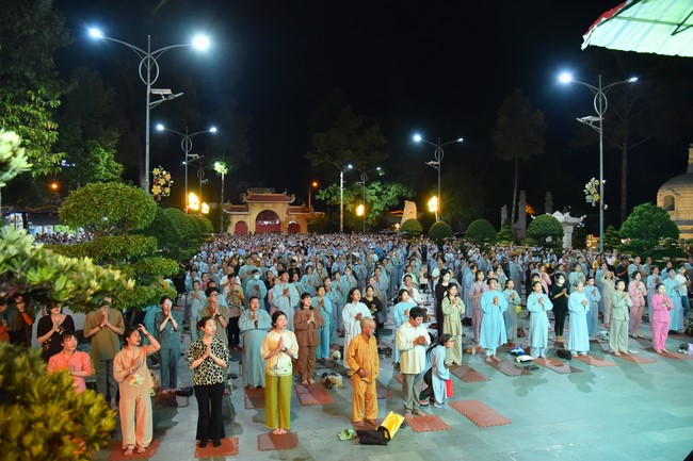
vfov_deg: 53.1
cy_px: 230
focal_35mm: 24
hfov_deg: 73.8
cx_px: 346
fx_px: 462
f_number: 4
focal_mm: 24
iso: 2000
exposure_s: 1/80
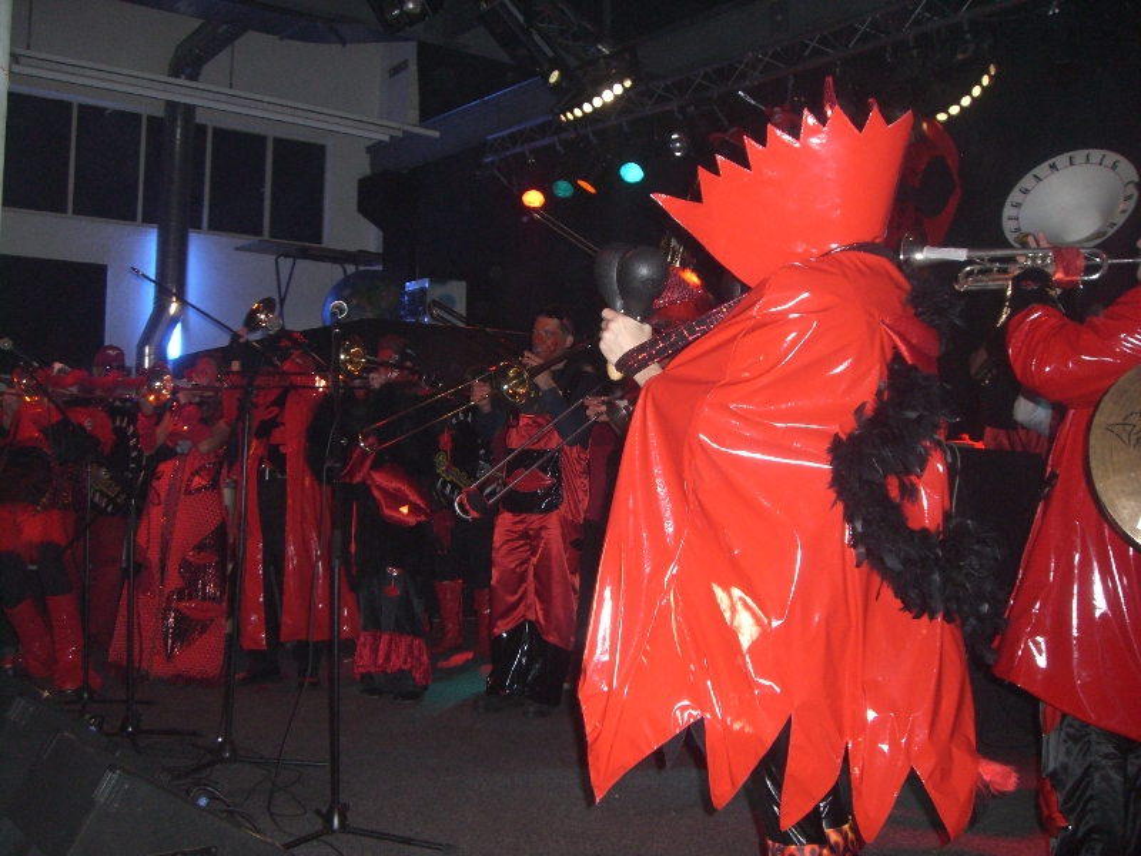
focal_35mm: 38
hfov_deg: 49.0
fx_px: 1253
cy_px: 428
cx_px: 570
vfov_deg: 37.7
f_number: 2.7
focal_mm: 6.2
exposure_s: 1/60
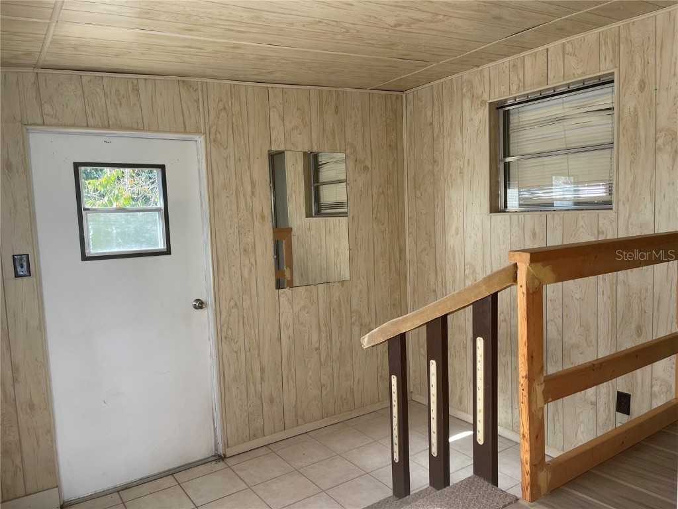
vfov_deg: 54.9
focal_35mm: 25
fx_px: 490
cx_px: 339
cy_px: 254
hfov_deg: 69.4
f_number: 1.6
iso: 50
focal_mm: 5.1
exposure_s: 1/121
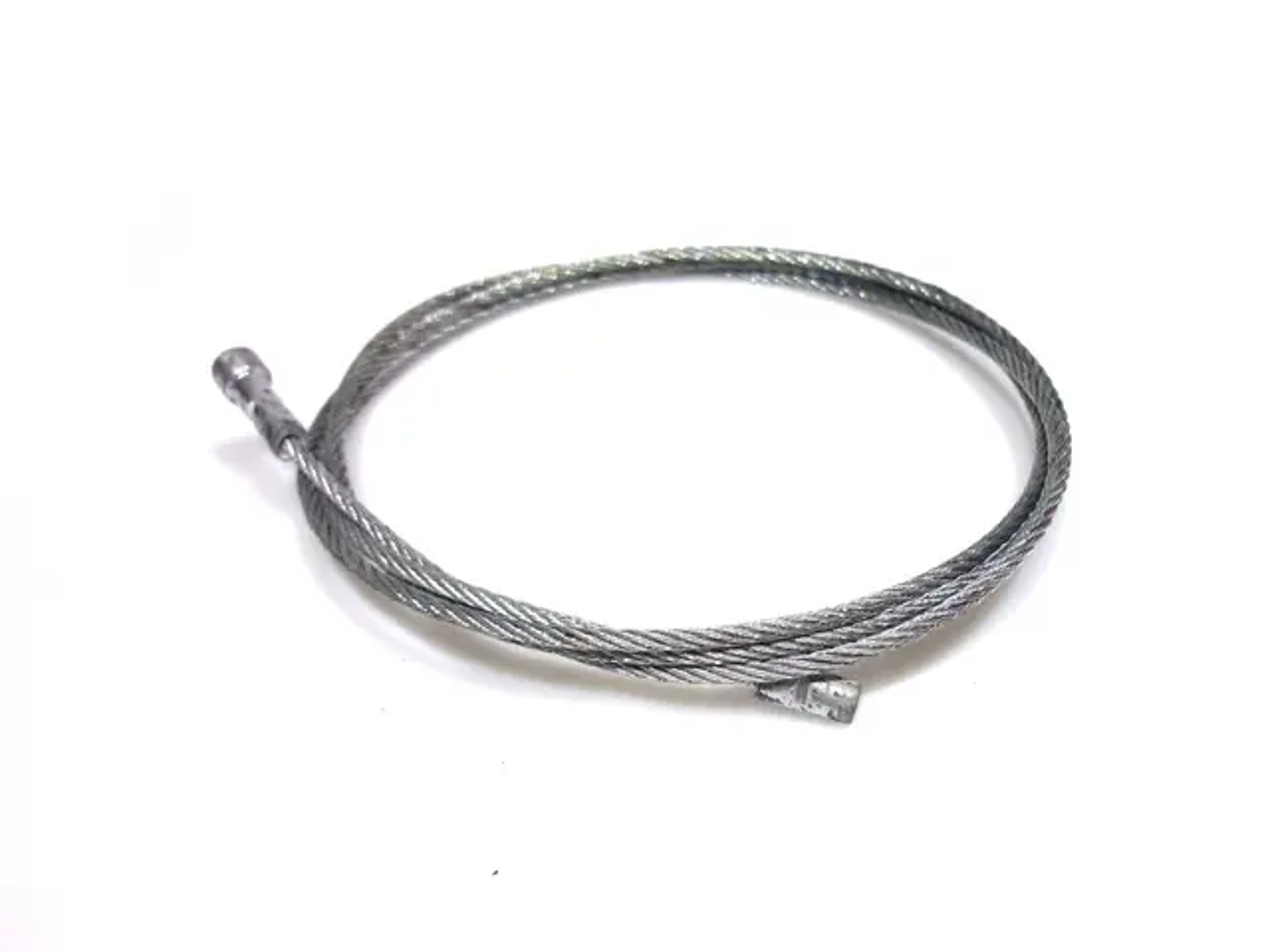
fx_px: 1211
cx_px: 635
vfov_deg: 42.9
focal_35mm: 33
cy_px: 476
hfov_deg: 55.4
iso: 80
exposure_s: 1/125
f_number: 2.8
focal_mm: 5.5
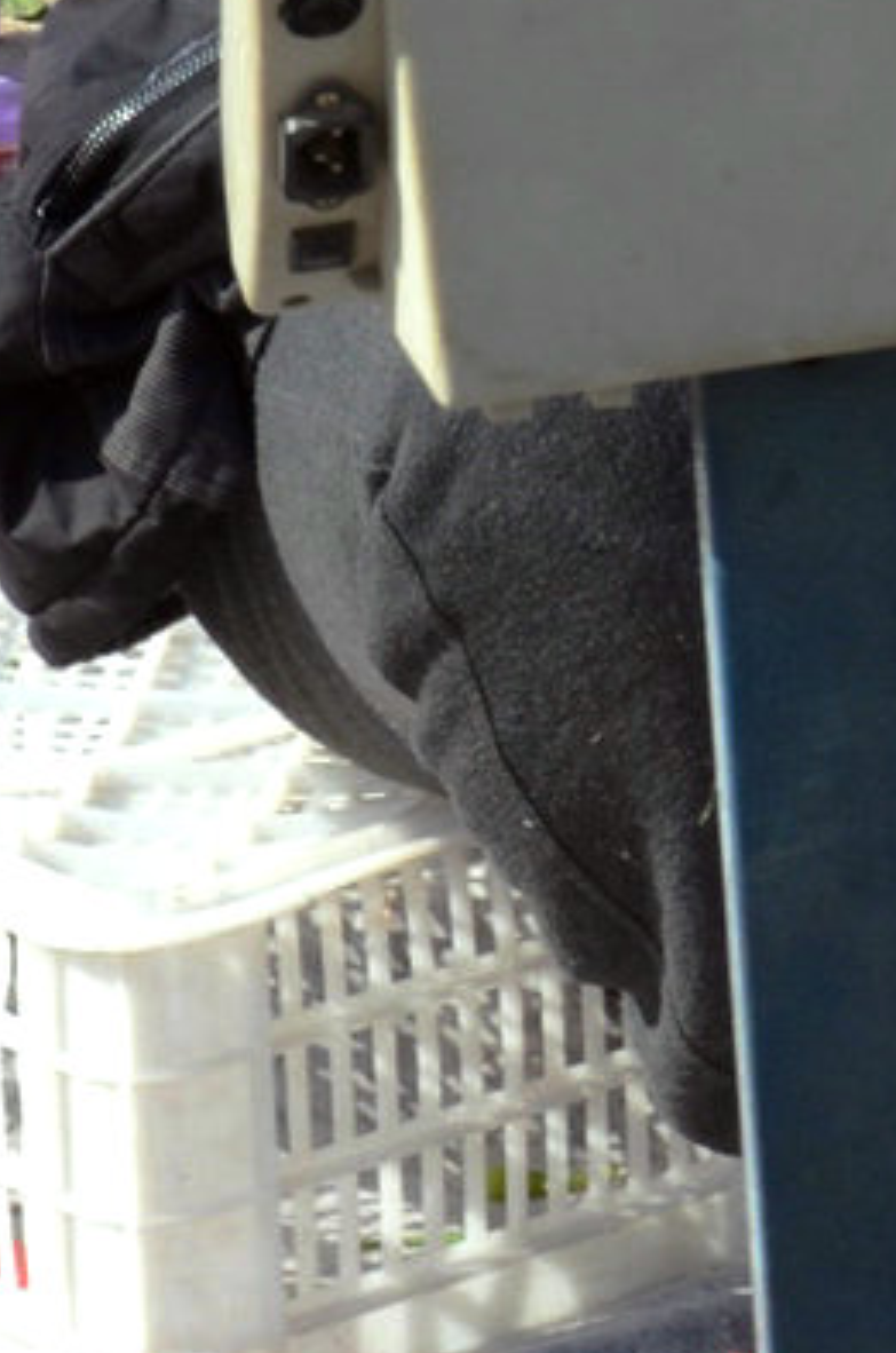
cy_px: -58
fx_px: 10274
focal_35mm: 274
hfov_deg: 4.9
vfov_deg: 7.5
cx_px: 1514
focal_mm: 48
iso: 160
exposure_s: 1/100
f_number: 13
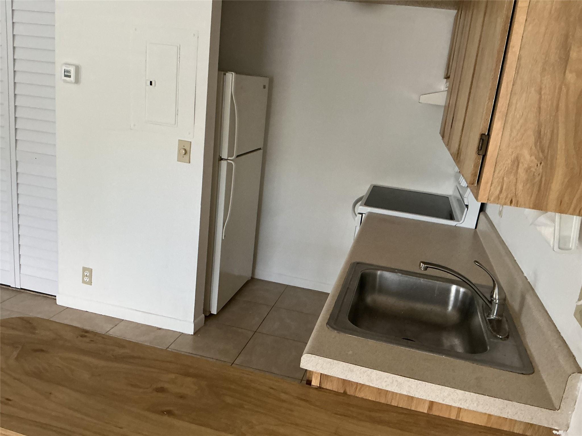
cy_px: 218
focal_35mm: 29
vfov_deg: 48.2
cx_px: 291
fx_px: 488
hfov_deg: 61.7
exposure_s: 1/60
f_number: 1.8
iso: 250
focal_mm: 3
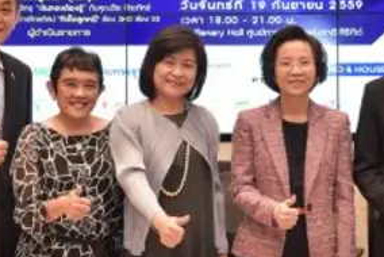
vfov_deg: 14.1
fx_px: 1025
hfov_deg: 20.8
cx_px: 337
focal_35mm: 96
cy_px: 16
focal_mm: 35
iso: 1600
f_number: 4.5
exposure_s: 1/100
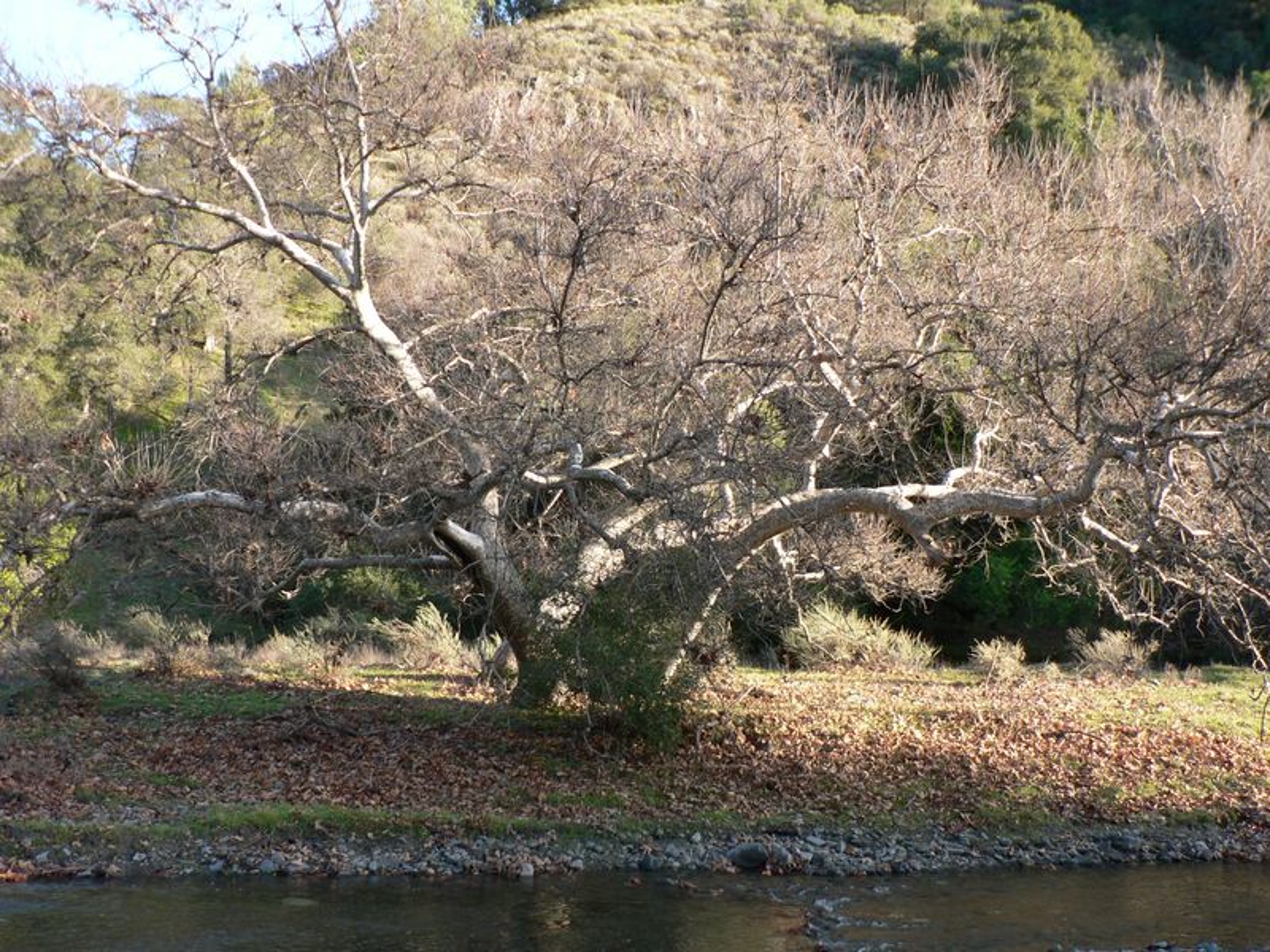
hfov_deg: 51.4
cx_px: 635
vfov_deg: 39.7
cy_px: 476
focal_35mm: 36
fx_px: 1321
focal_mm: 6
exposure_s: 1/80
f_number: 2.8
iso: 80
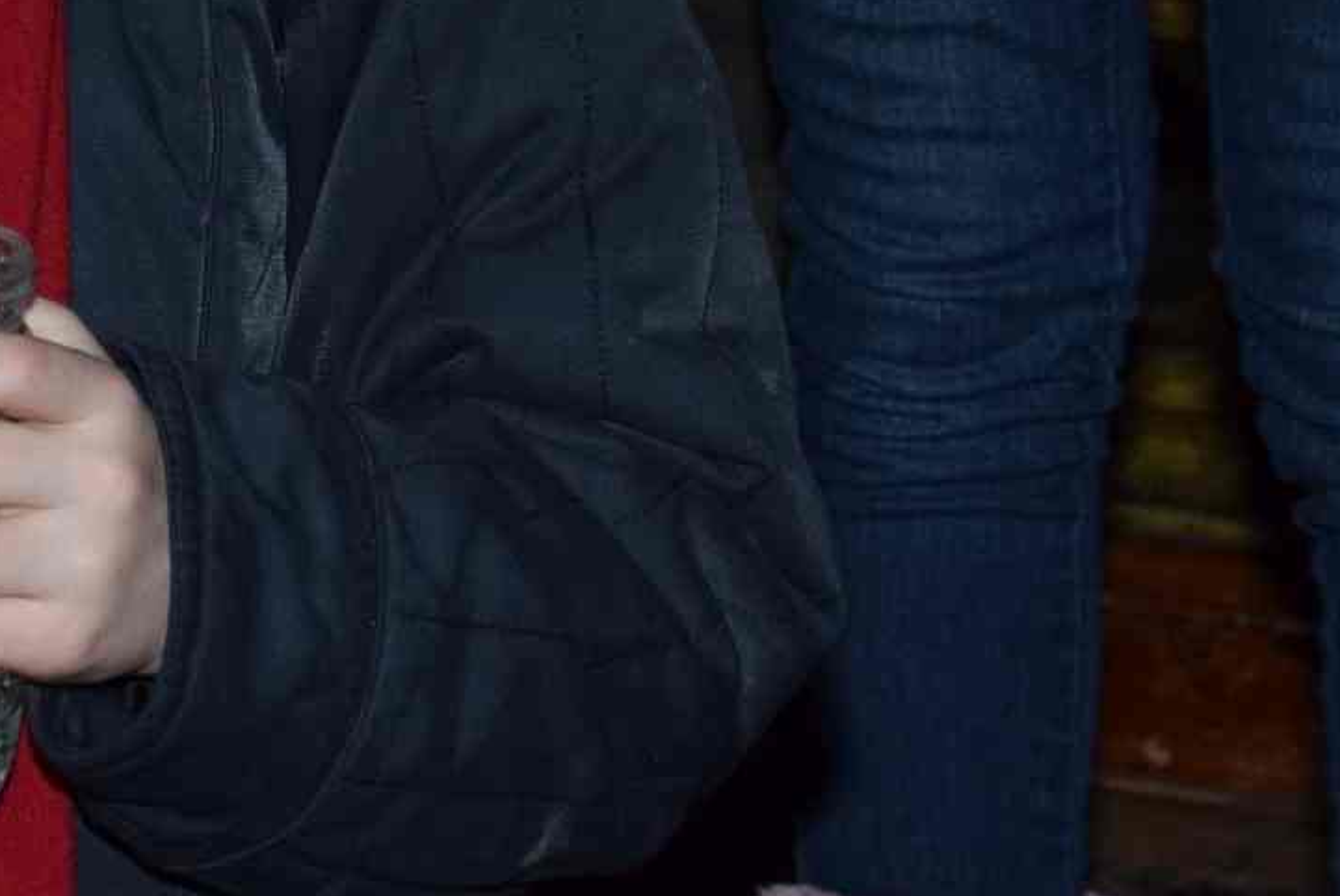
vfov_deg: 5.5
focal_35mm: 249
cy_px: -264
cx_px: -680
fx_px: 9276
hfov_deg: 8.1
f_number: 4.5
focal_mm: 40
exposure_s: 1/160
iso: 400
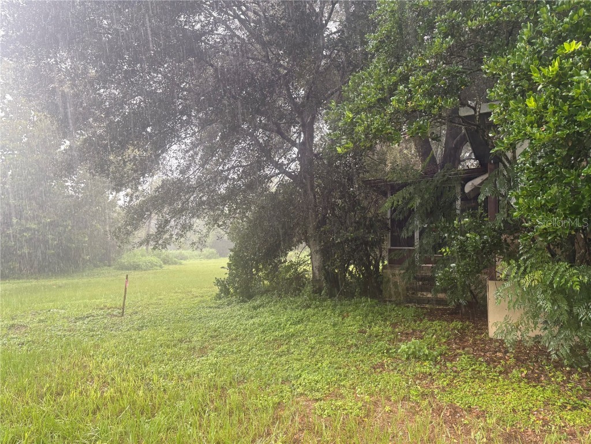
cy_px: 222
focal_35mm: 26
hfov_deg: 67.3
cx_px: 296
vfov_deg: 53.1
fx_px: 444
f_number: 1.6
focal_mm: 5.96
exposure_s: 1/121
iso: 100
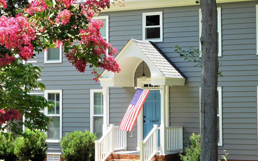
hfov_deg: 19.6
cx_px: 142
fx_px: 745
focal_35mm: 106
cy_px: 53
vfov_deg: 12.3
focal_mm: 11.7
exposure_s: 1/320
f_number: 4.2
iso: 125
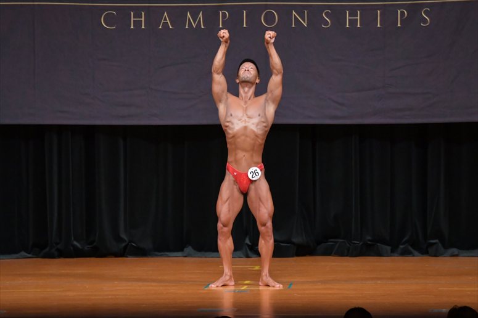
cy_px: 159
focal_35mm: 240
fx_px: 3185
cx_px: 239
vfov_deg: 5.7
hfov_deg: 8.6
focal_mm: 160
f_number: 5.6
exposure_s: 1/400
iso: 5000
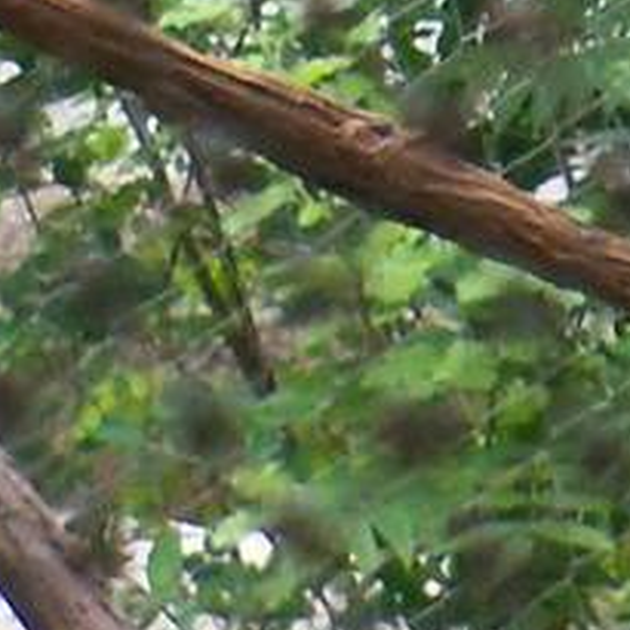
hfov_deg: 1.7
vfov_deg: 1.7
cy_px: -1807
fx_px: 20714
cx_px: 581
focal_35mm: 1006
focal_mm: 25.8
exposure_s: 1/500
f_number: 4.3
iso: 400
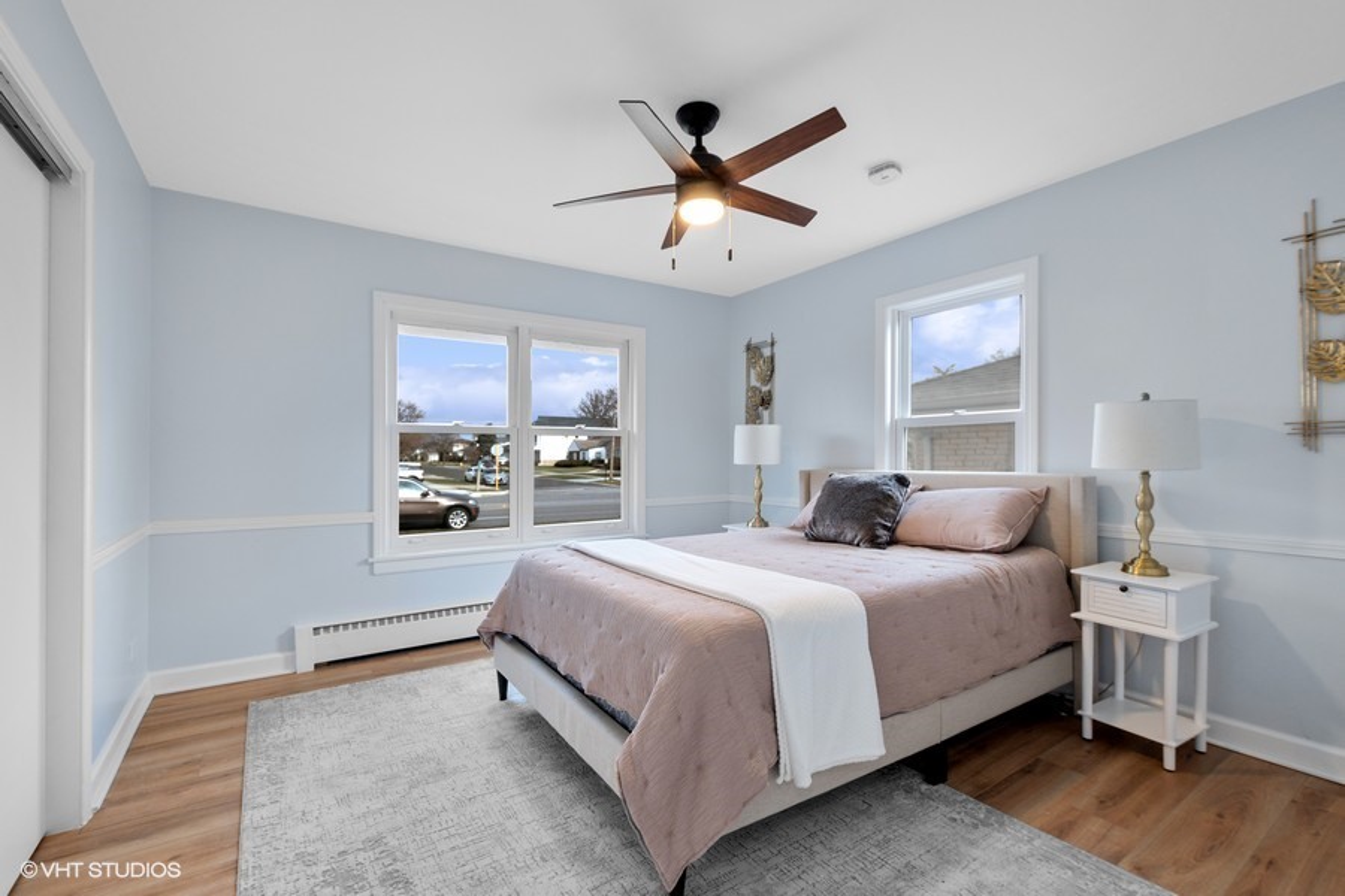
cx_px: 672
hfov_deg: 100.4
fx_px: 560
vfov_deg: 77.3
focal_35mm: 15
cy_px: 448
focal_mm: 10
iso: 250
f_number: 6.3
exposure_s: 1/15
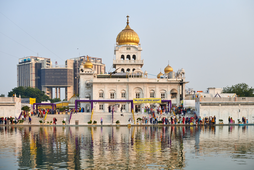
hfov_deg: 39.6
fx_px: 353
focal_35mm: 50
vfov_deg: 27.0
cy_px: 85
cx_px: 127
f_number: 3.2
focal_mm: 50
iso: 250
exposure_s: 1/4000
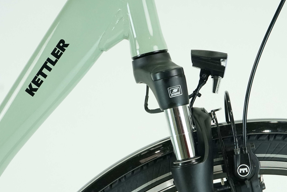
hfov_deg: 27.2
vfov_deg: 18.1
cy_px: 173
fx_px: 590
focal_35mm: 74
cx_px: 191
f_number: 6.3
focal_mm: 39
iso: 2500
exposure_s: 1/200
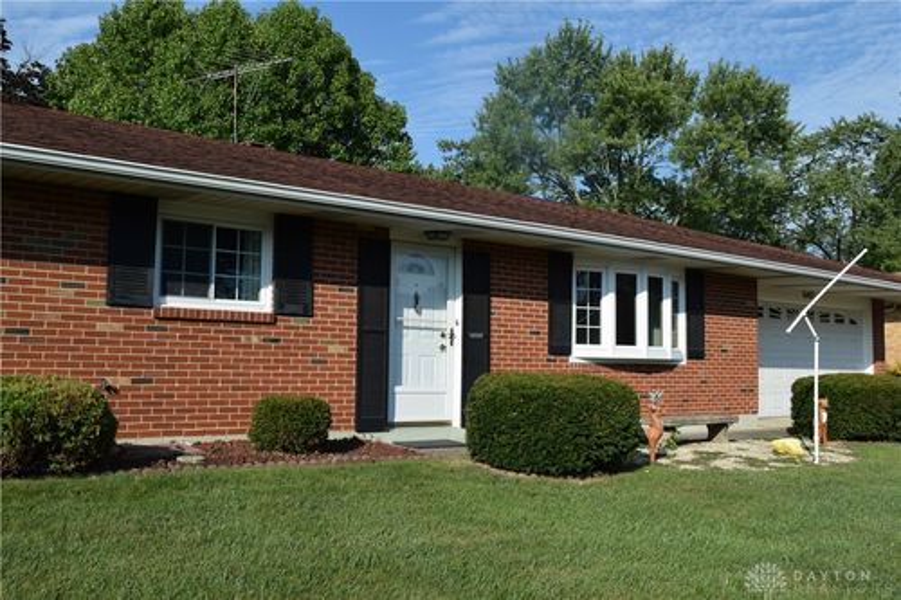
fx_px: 863
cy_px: 300
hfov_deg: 55.1
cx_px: 450
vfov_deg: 38.3
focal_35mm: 34
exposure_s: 1/400
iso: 200
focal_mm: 23
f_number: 10
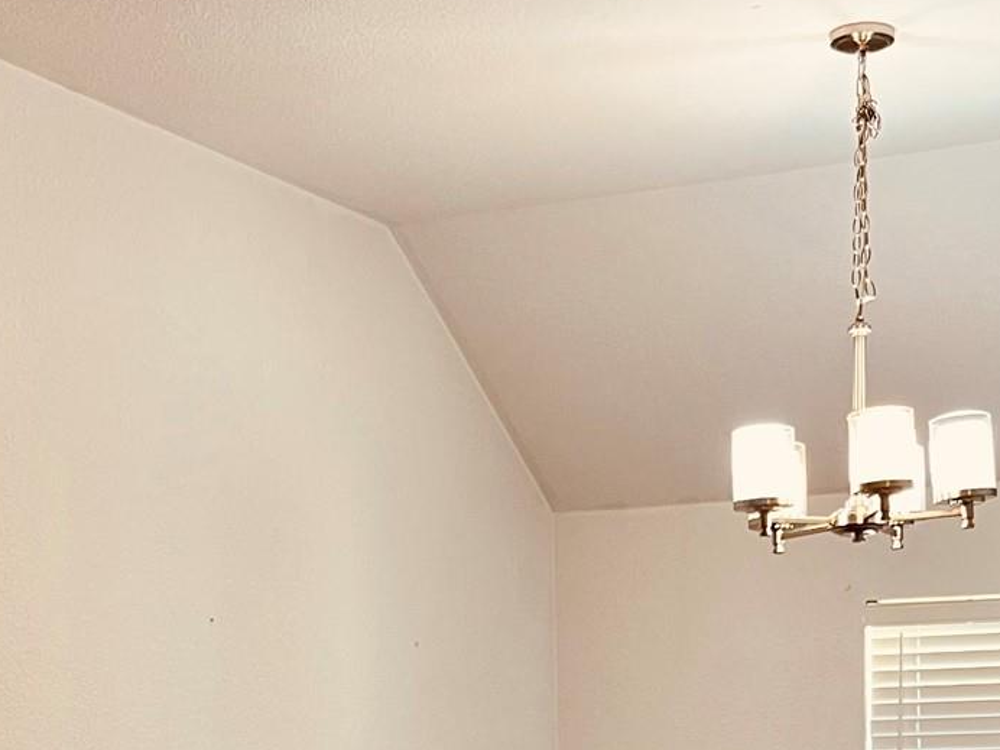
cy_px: 1019
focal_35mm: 77
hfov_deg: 25.3
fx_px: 2224
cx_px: 490
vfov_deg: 17.7
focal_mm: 5.1
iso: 80
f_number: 1.6
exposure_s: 1/60
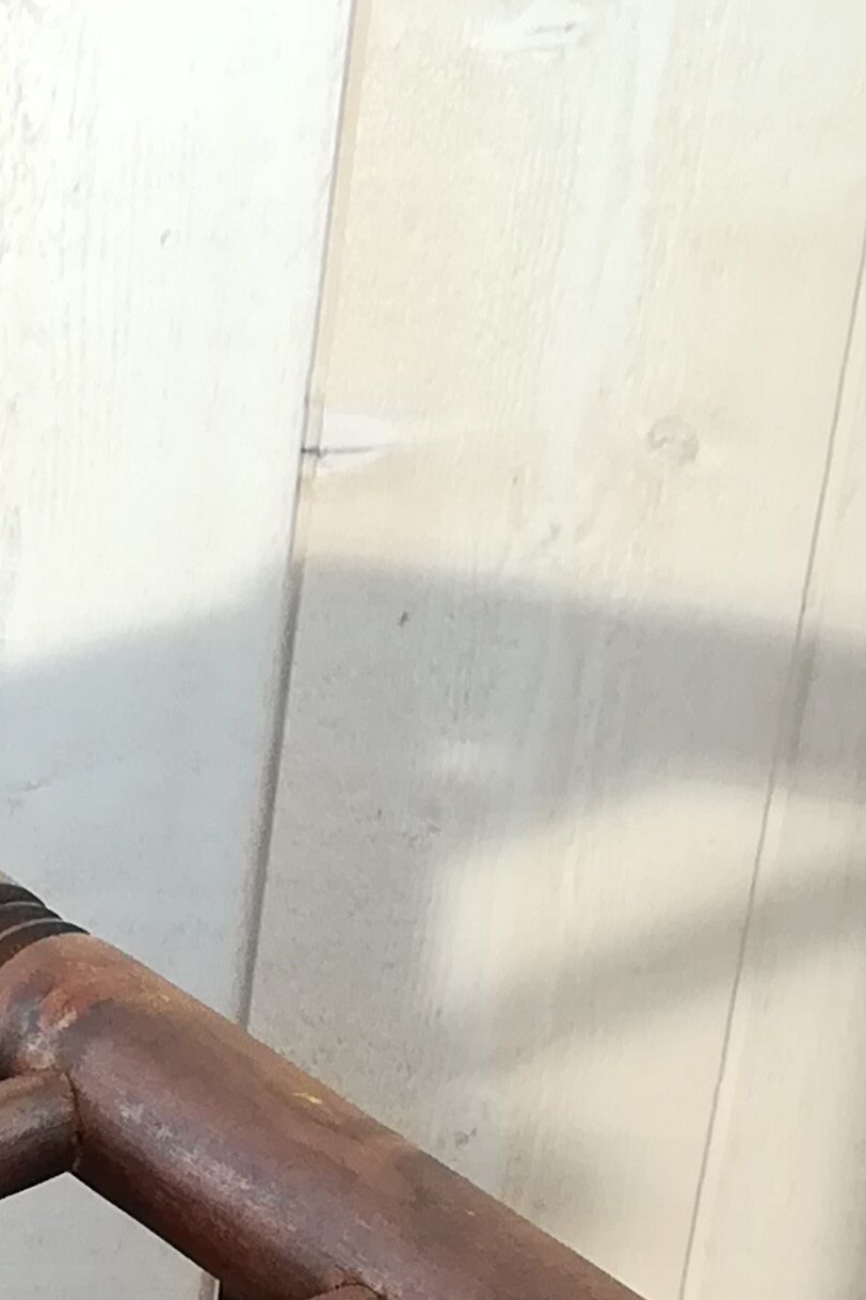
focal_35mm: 122
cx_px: -545
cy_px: 1721
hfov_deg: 10.7
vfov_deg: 15.9
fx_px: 4402
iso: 100
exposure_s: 1/30
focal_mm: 3.83
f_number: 2.2
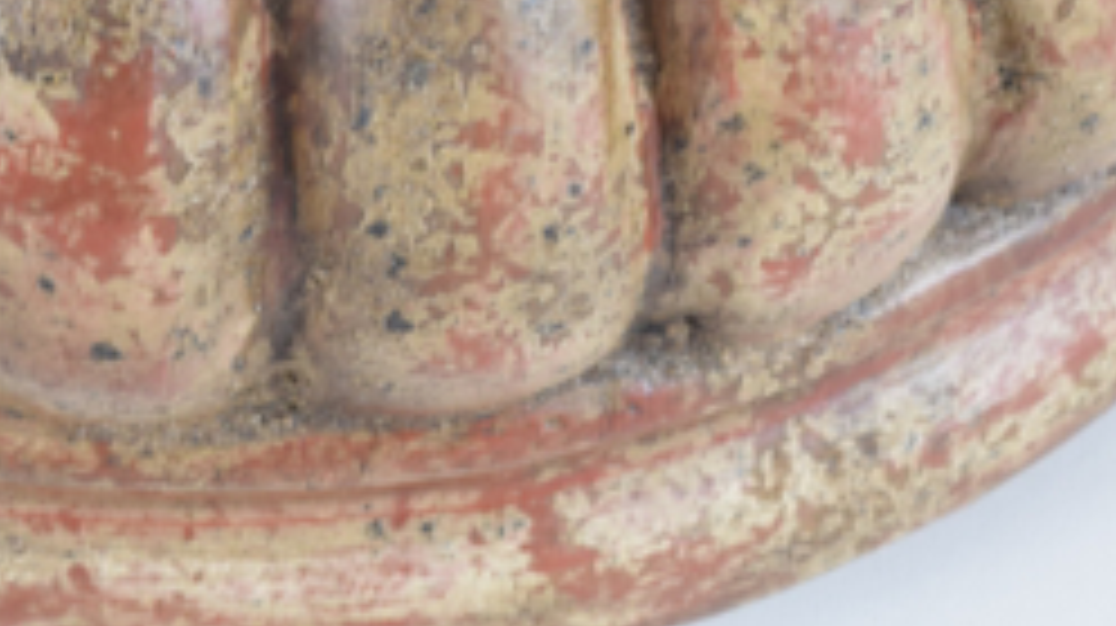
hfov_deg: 9.6
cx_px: 126
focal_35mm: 223
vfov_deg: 5.4
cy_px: -164
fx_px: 6604
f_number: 8
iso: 800
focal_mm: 55
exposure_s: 1/125
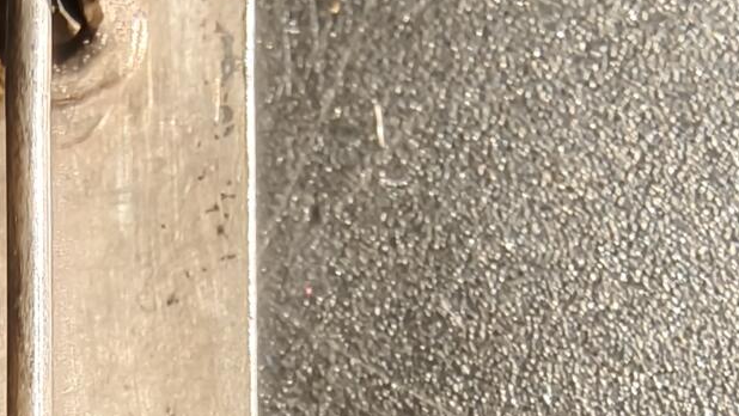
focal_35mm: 73
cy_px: 819
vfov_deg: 14.1
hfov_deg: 27.9
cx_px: 69
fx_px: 1431
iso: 320
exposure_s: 1/50
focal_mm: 2.32
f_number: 2
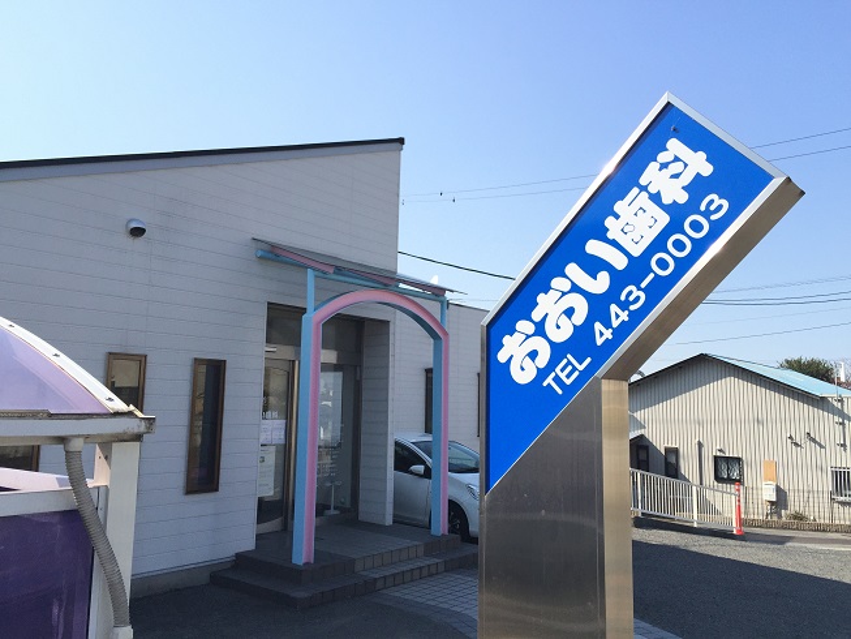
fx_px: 713
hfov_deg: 61.7
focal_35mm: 29
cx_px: 426
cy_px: 320
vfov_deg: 48.2
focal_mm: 4.15
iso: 32
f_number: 2.2
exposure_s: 1/2326
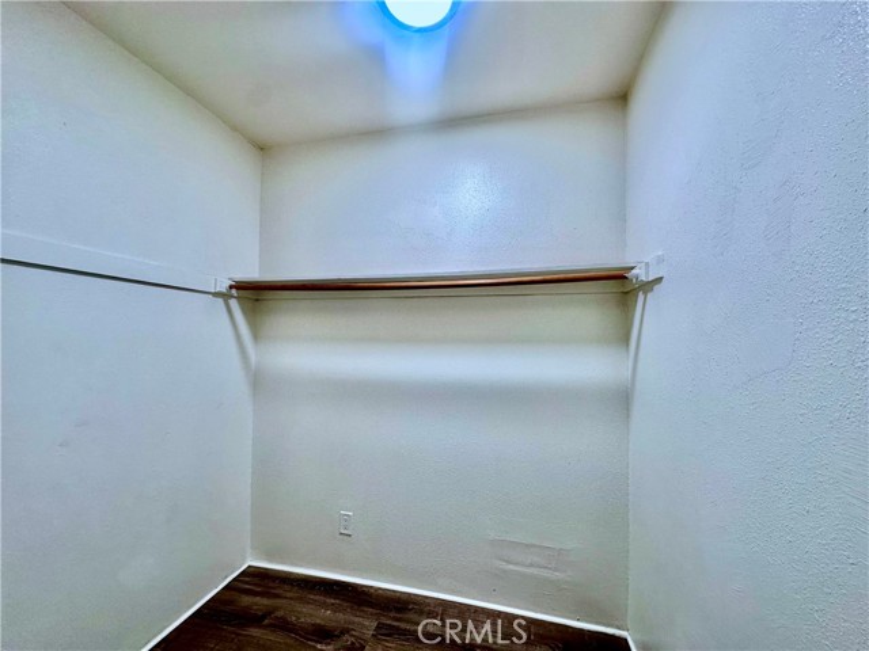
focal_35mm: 14
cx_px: 434
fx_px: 351
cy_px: 326
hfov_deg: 102.1
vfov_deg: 85.7
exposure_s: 1/120
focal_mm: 2.22
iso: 160
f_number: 2.2
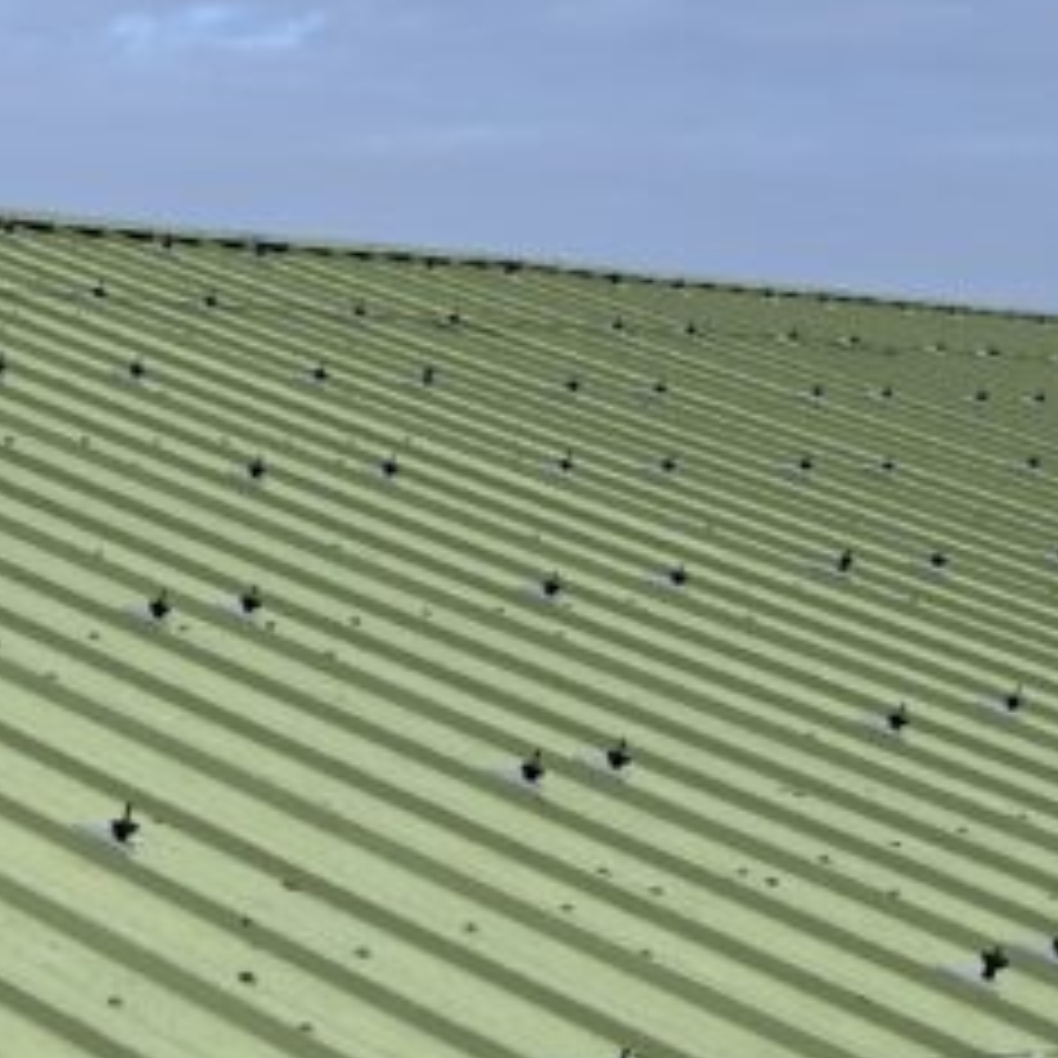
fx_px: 2974
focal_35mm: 86
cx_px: 144
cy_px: 1081
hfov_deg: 19.9
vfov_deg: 19.5
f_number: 1.8
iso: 25
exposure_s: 1/1266
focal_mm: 4.25
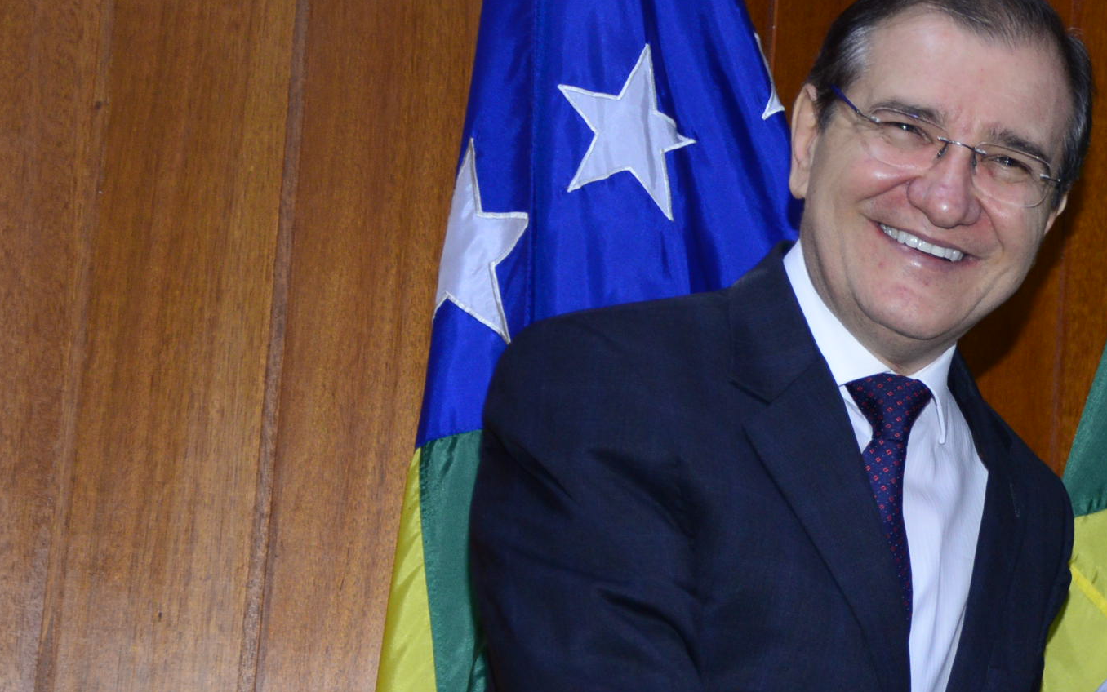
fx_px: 4436
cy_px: 569
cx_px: 1197
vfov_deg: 8.9
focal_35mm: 147
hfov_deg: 13.9
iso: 1600
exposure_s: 1/125
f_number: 5
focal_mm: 65
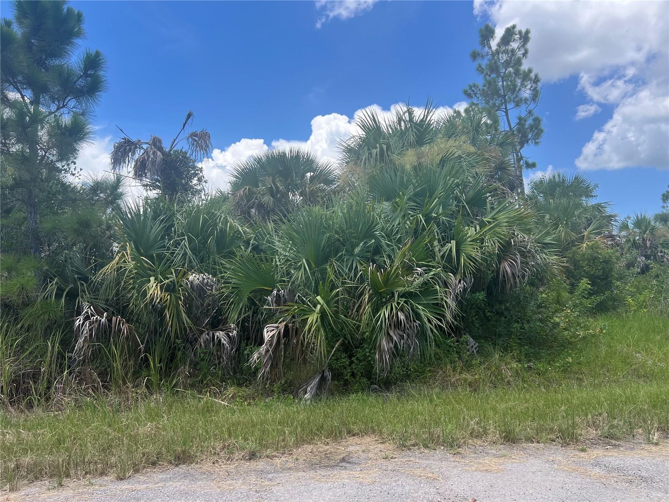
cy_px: 251
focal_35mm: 26
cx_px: 334
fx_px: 502
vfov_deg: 53.1
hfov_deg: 67.3
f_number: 1.5
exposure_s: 1/2299
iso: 50
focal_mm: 5.7
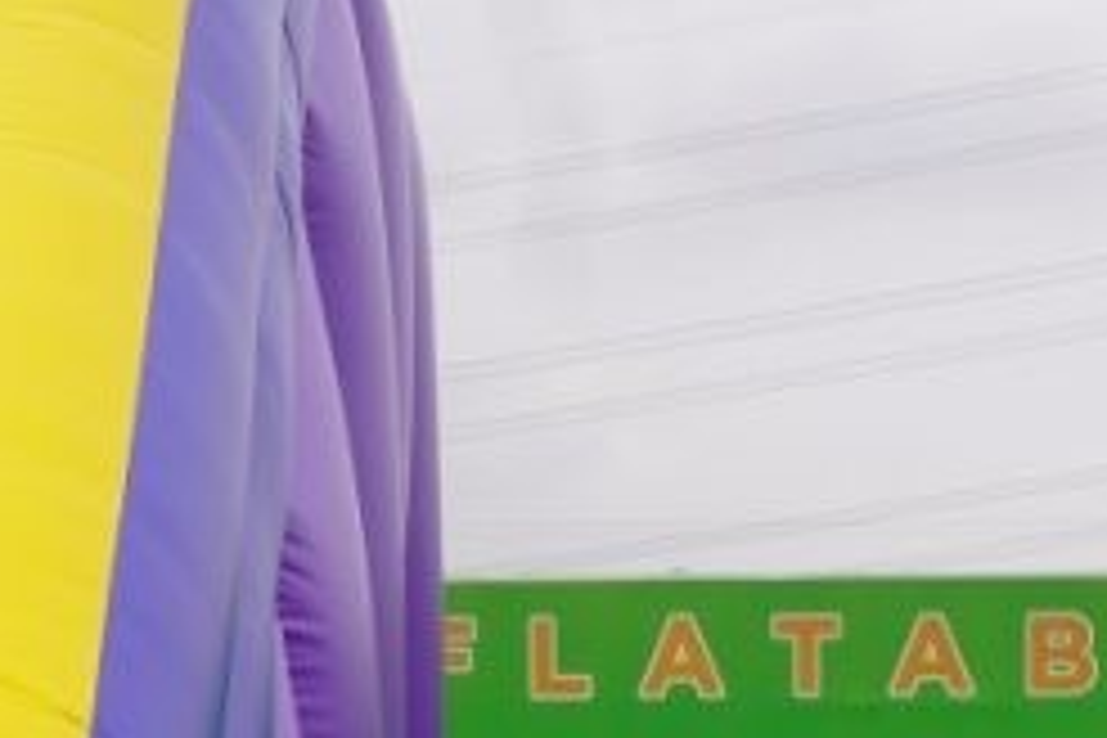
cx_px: 675
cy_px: 1348
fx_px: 3075
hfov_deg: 20.4
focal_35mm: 100
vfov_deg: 12.5
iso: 100
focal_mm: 16
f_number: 9
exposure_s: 1/125
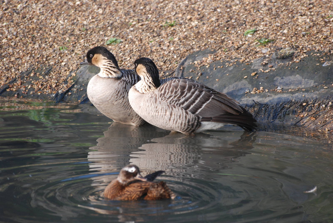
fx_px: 3056
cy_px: 112
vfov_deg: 4.2
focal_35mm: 330
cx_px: 166
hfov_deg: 6.2
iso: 400
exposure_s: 1/400
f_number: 5.3
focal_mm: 220
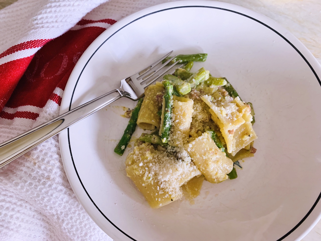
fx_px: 241
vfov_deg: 53.1
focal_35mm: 26
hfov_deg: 67.3
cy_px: 120
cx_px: 160
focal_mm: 4.25
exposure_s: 1/60
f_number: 1.8
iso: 250
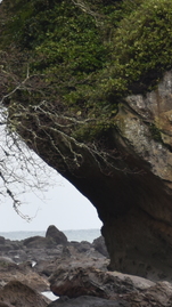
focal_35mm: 747
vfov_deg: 2.9
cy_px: 23
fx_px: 6066
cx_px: 48
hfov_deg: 1.6
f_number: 5.6
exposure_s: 1/320
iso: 360
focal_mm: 150
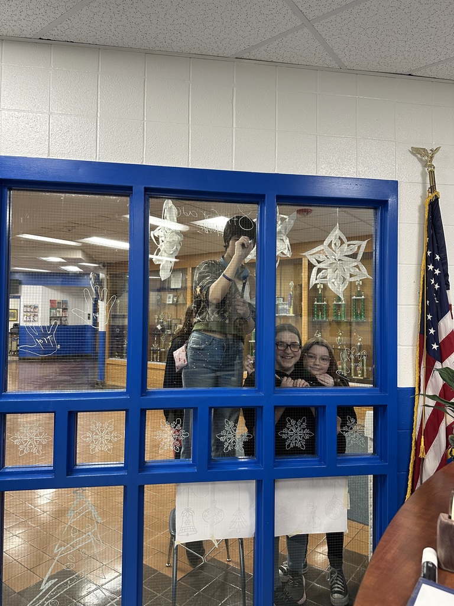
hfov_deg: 56.8
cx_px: 227
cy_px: 303
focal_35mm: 24
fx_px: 420
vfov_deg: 71.6
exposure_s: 1/60
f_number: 1.78
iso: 200
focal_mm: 6.86
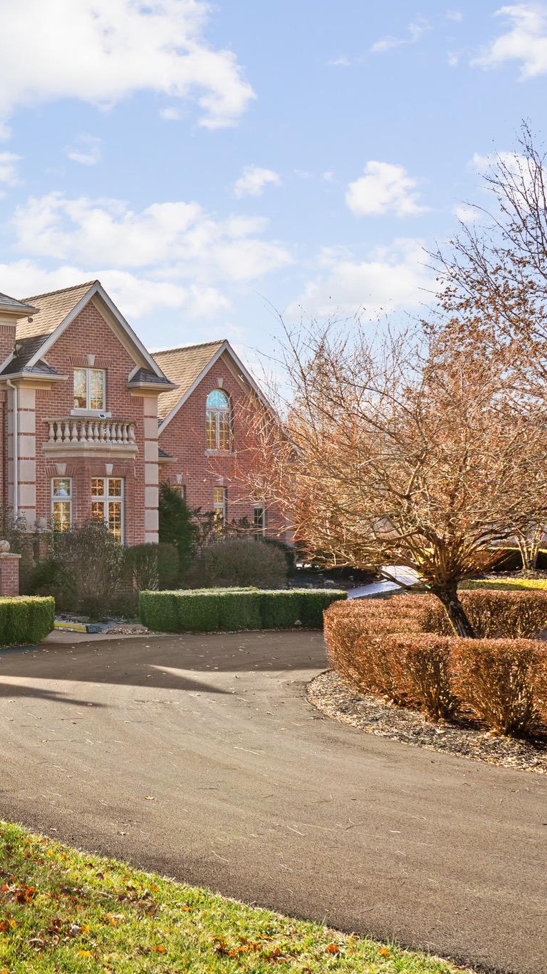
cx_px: -111
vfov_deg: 42.1
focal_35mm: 49
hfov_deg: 22.5
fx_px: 1264
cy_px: 485
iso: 100
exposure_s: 1/400
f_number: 8
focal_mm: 31
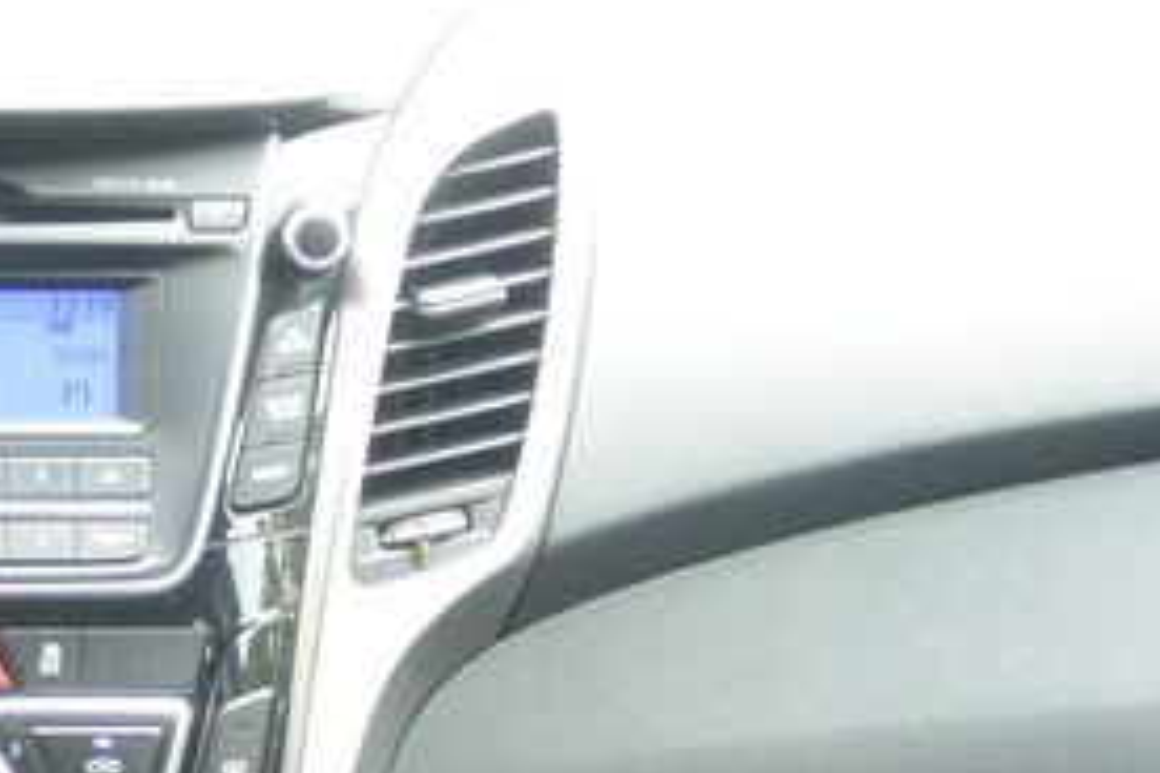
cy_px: 1107
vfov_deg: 13.0
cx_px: -177
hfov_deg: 19.4
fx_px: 3222
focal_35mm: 100
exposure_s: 1/125
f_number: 3.5
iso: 400
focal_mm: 10
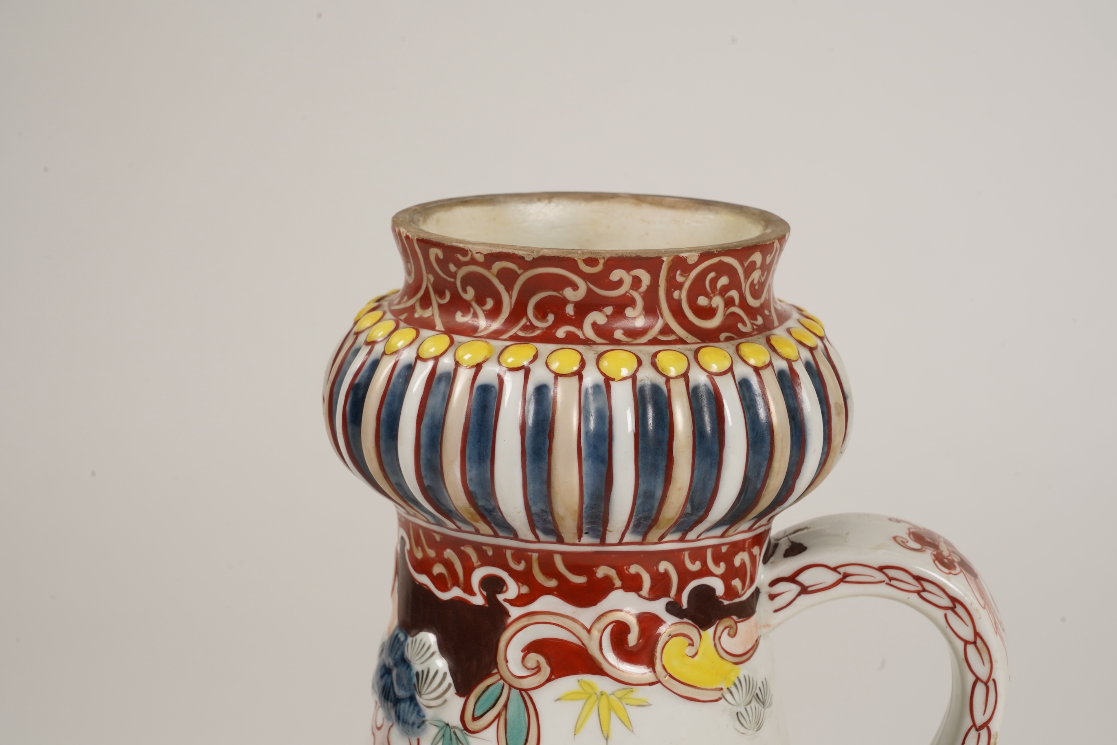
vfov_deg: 13.0
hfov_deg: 19.5
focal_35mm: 105
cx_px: 558
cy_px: 372
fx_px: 3258
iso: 500
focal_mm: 105
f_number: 16
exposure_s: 1/125
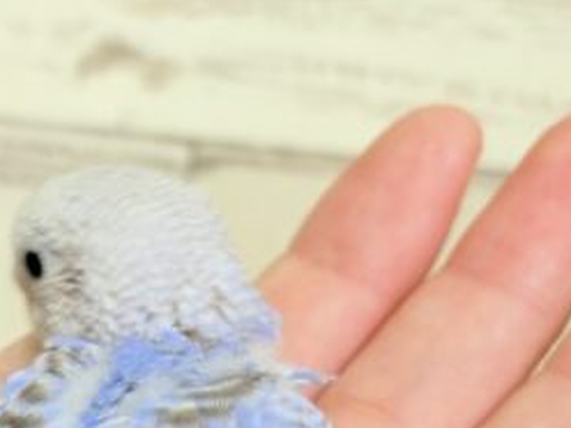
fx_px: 2210
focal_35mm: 134
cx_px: 25
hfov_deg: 14.5
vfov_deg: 10.9
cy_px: 472
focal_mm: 5.96
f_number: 1.6
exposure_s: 1/50
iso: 80
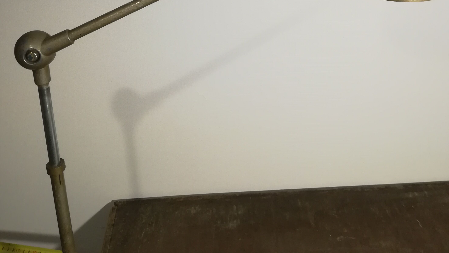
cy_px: -43
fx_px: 452
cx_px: 224
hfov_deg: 52.8
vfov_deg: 27.7
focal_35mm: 38
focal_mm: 3.83
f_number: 2.2
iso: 320
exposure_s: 1/33.3
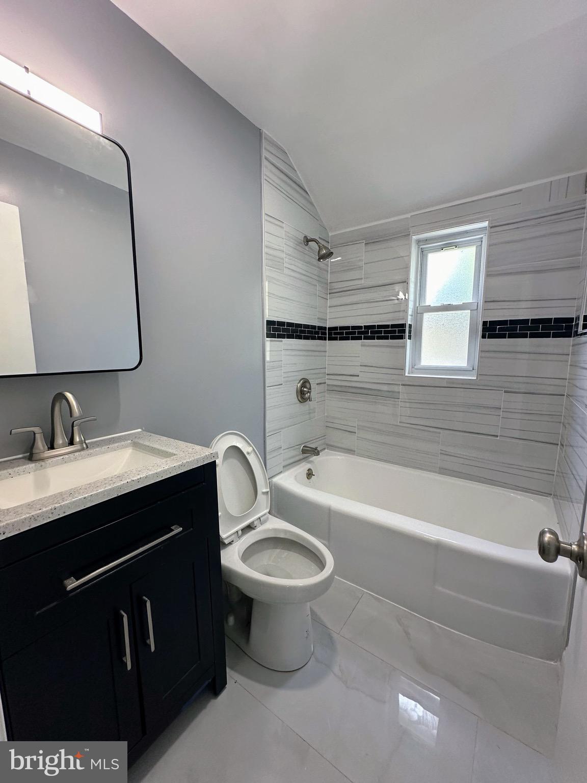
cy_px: 392
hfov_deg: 85.7
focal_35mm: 14
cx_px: 294
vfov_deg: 102.1
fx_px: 317
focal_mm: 2.22
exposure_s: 1/120
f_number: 2.2
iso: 160
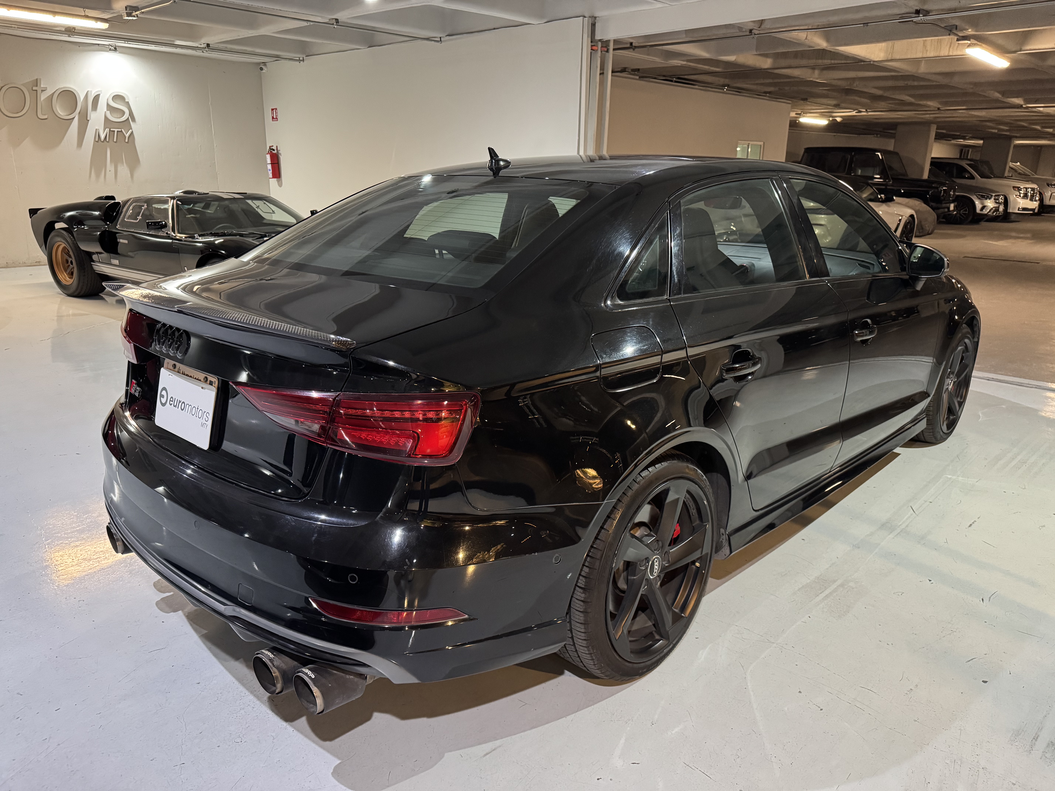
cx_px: 528
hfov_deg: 71.6
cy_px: 396
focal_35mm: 24
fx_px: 731
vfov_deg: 56.8
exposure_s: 1/60
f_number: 1.78
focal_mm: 6.76
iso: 800
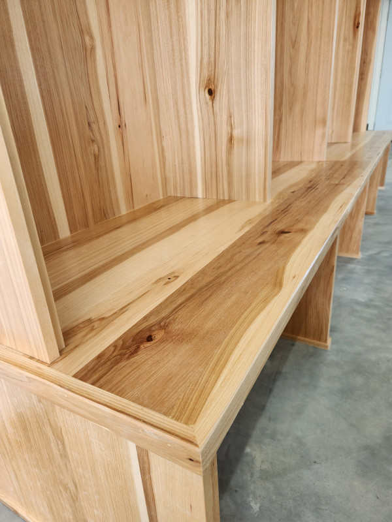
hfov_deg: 58.9
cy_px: 261
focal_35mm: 23
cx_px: 196
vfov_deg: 73.9
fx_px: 347
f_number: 1.8
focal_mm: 5.4
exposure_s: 1/180
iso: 64
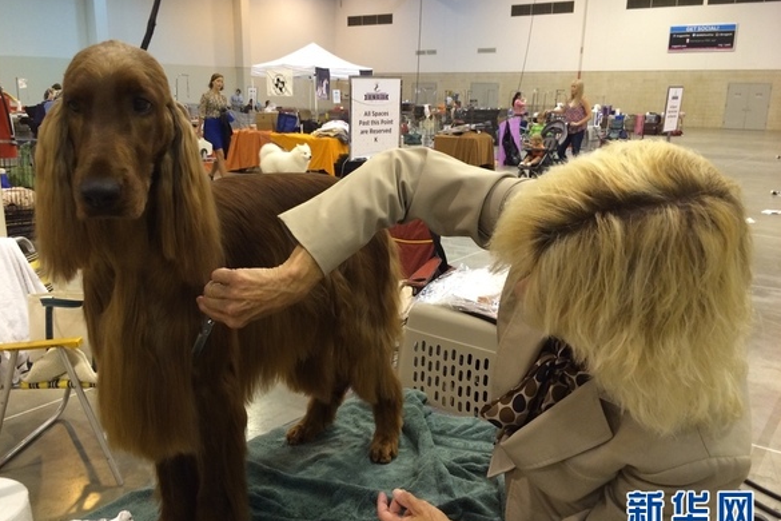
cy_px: 273
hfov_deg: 58.7
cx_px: 383
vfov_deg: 41.1
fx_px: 694
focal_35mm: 32
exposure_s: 1/30
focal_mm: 4.12
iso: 160
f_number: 2.2
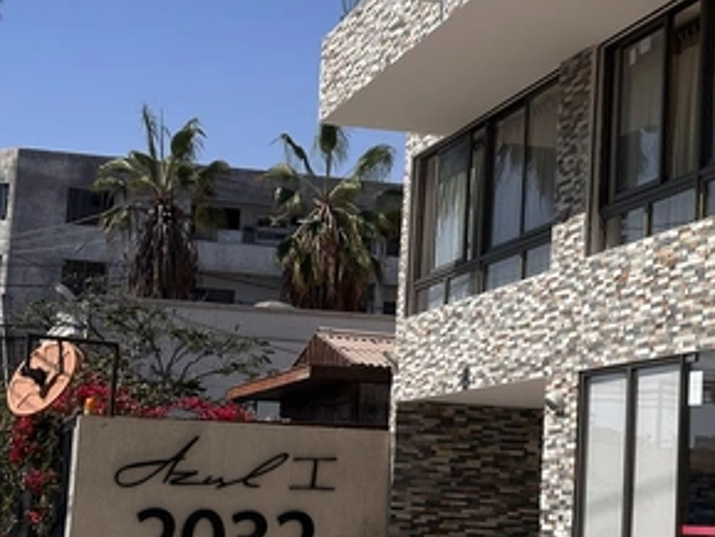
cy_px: 198
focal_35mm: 73
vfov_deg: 20.1
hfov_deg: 26.4
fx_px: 1508
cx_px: 524
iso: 64
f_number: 1.78
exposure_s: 1/6623
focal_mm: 6.86
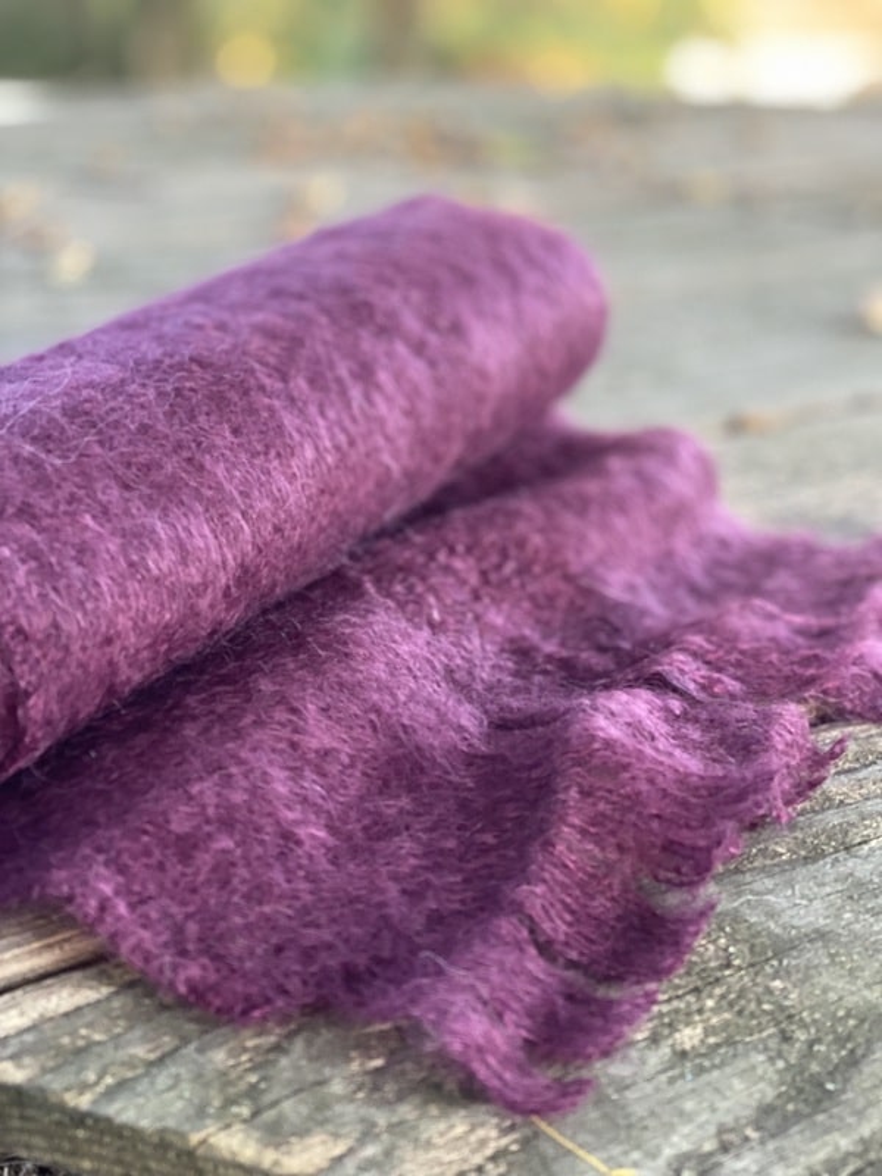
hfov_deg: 28.0
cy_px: 588
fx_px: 1767
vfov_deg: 36.8
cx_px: 441
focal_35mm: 52
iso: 250
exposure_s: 1/95
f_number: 2
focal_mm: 6
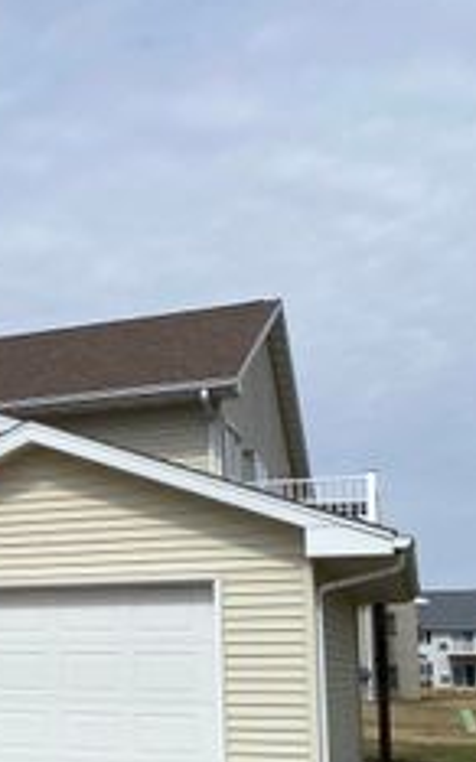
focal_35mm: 59
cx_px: -329
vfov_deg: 33.7
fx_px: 1226
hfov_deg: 18.3
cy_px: 591
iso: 32
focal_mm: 4.25
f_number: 1.8
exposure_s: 1/6410
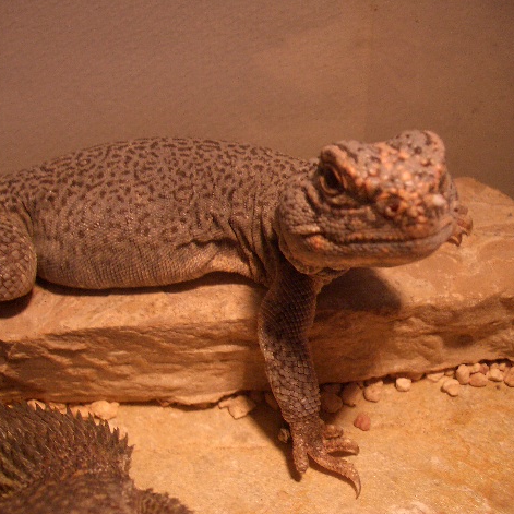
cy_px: 261
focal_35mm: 42
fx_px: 706
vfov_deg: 40.0
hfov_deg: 39.6
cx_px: 178
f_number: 2.6
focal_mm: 5.8
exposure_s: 1/80
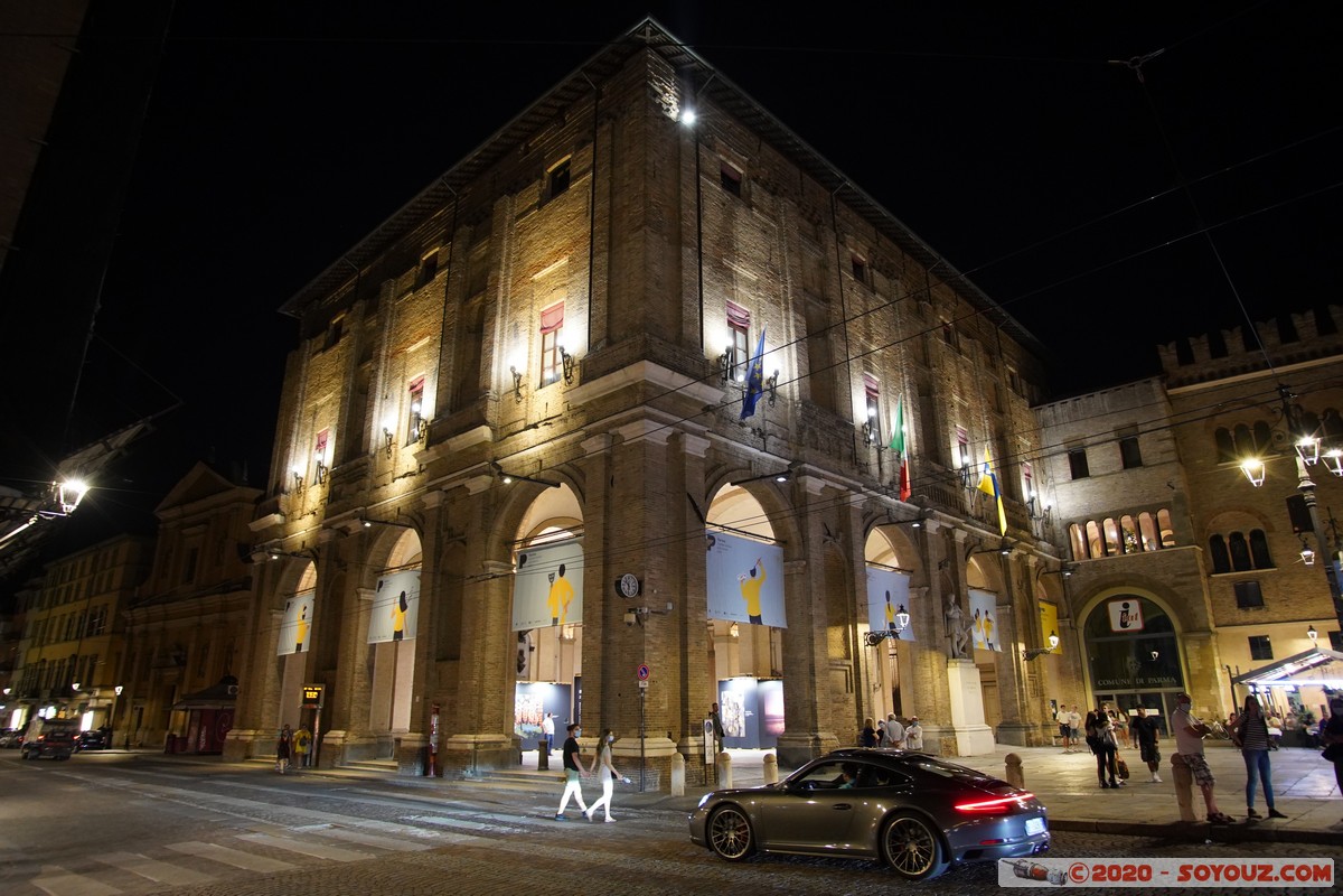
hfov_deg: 78.6
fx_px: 821
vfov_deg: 57.2
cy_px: 448
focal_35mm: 22
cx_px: 672
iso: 5000
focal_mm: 22
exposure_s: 1/40
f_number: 3.5
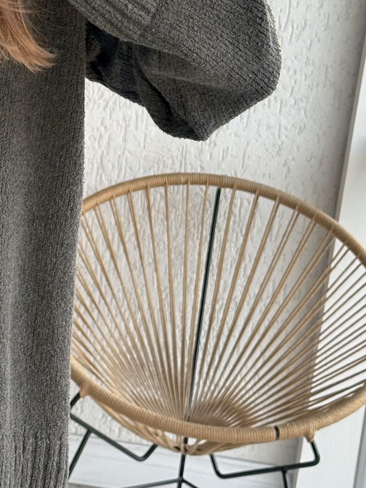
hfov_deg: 11.7
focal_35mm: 125
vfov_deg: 15.6
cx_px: -54
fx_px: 1762
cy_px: 37
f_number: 1.78
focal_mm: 6.86
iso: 80
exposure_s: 1/73
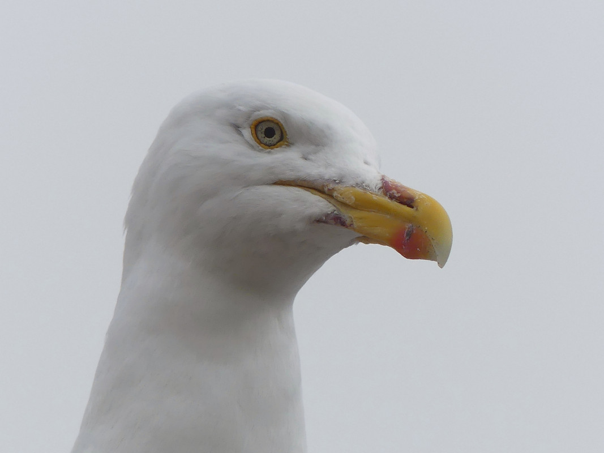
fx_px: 20936
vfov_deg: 1.2
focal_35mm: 1200
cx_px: 302
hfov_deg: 1.7
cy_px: 226
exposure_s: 1/640
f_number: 4
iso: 100
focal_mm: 108
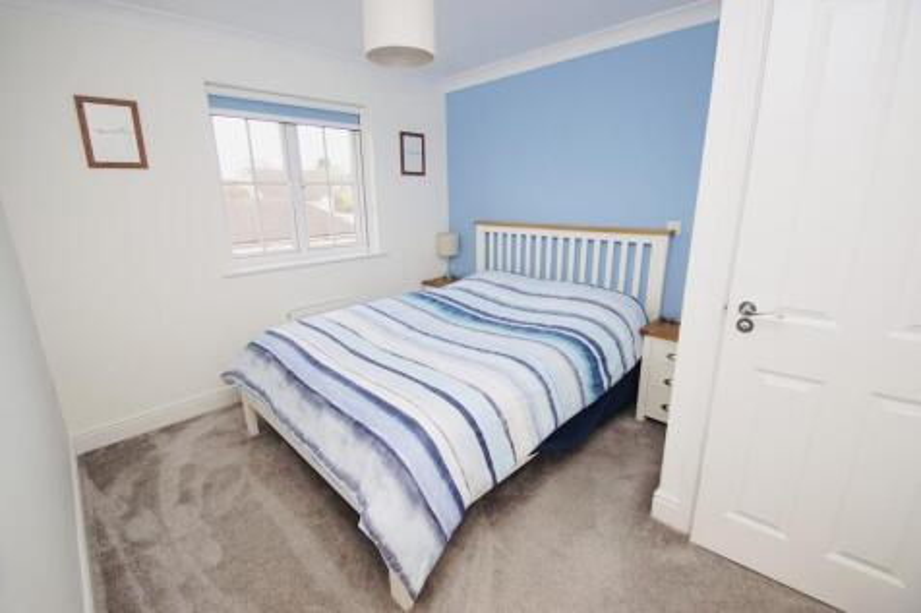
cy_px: 306
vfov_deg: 77.3
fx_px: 384
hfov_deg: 100.4
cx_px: 460
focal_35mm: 15
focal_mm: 10
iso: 250
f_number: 4
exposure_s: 1/160
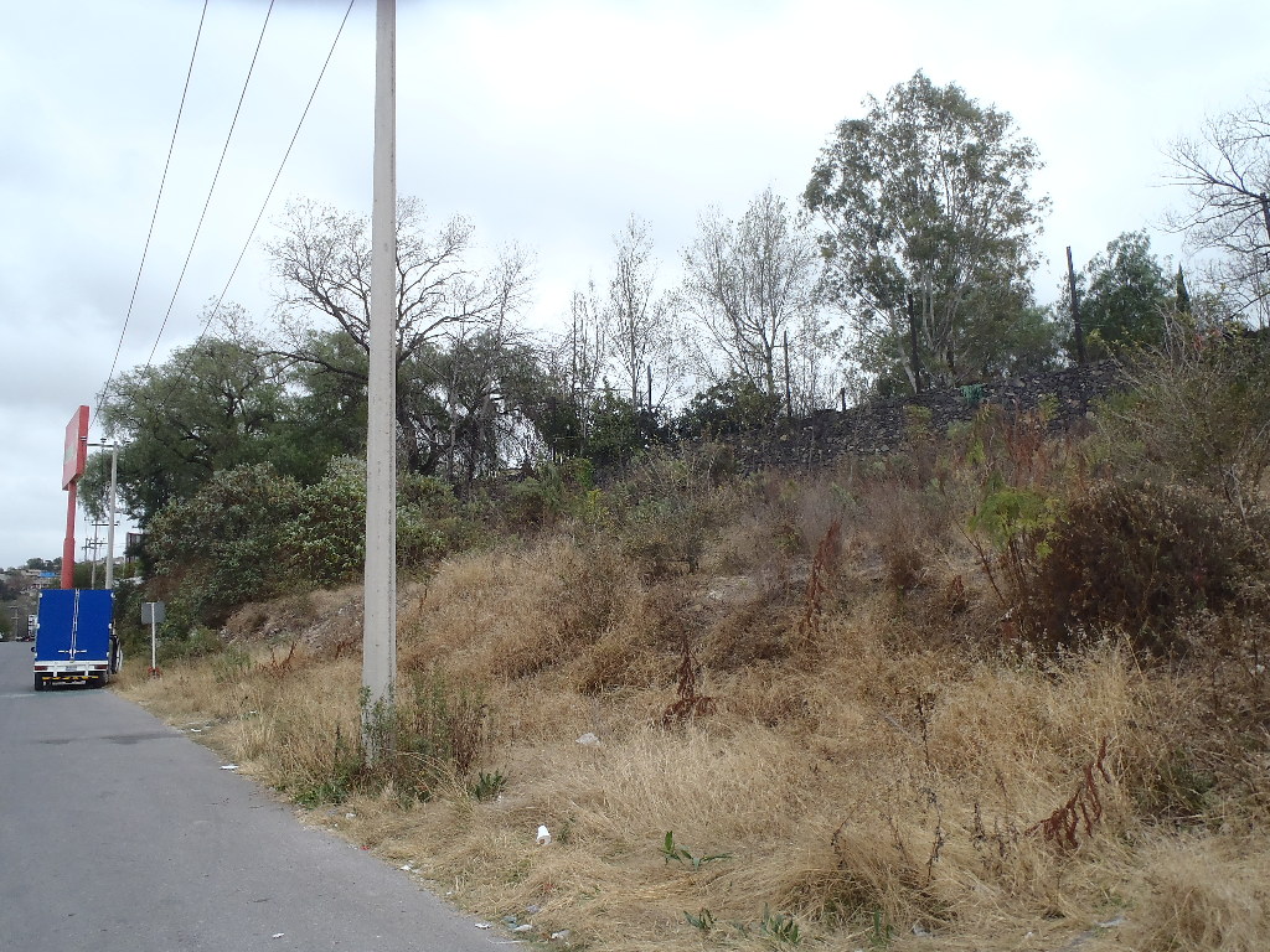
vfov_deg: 49.7
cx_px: 635
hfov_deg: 63.4
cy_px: 476
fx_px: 1027
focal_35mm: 28
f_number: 11
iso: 100
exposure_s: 1/60
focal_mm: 5
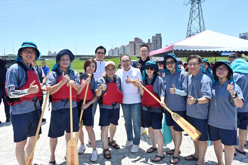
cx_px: 124
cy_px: 82
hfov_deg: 73.7
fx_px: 165
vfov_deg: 53.2
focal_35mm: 24
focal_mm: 24
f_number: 6.3
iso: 280
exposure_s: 1/1250
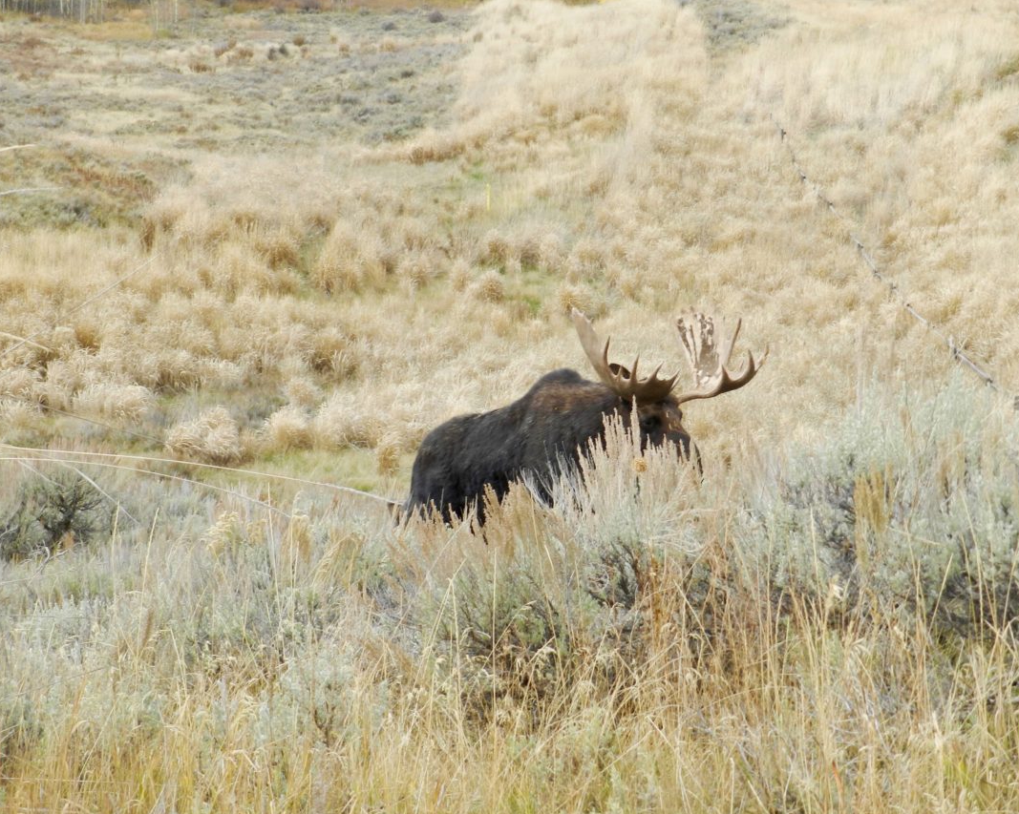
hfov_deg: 23.9
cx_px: 528
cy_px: 410
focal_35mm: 80
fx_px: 2412
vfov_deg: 19.2
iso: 160
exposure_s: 1/320
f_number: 4.8
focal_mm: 13.5
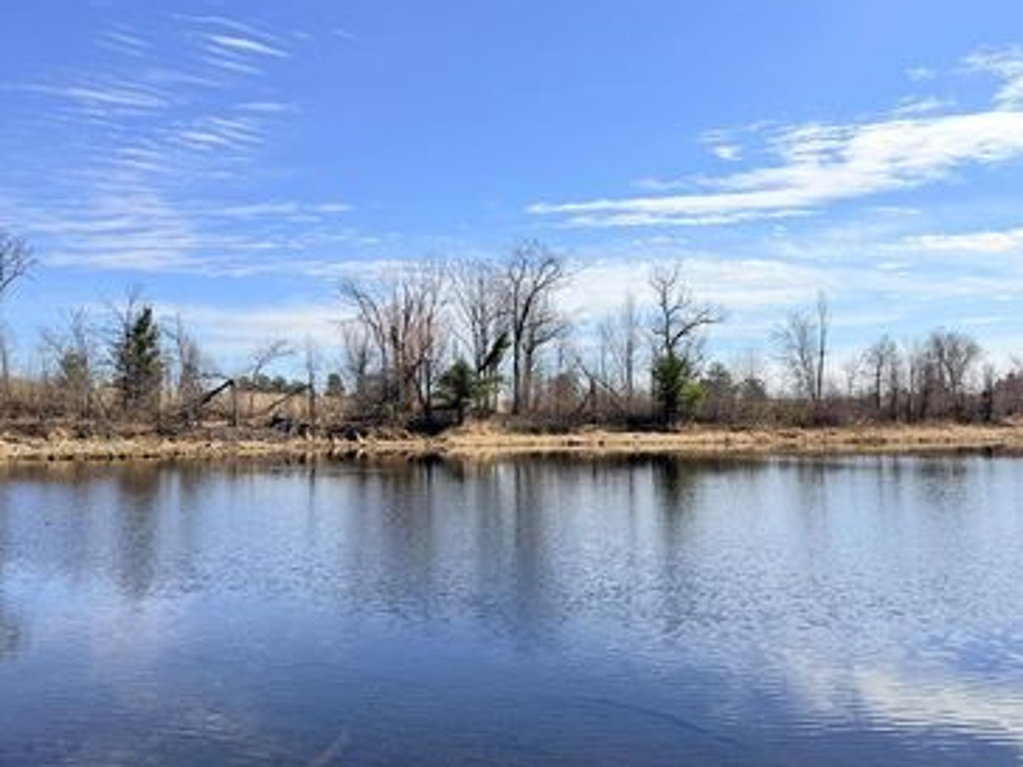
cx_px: 478
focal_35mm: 33
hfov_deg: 55.3
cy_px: 381
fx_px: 975
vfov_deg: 42.9
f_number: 1.78
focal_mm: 6.76
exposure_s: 1/4673
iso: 100
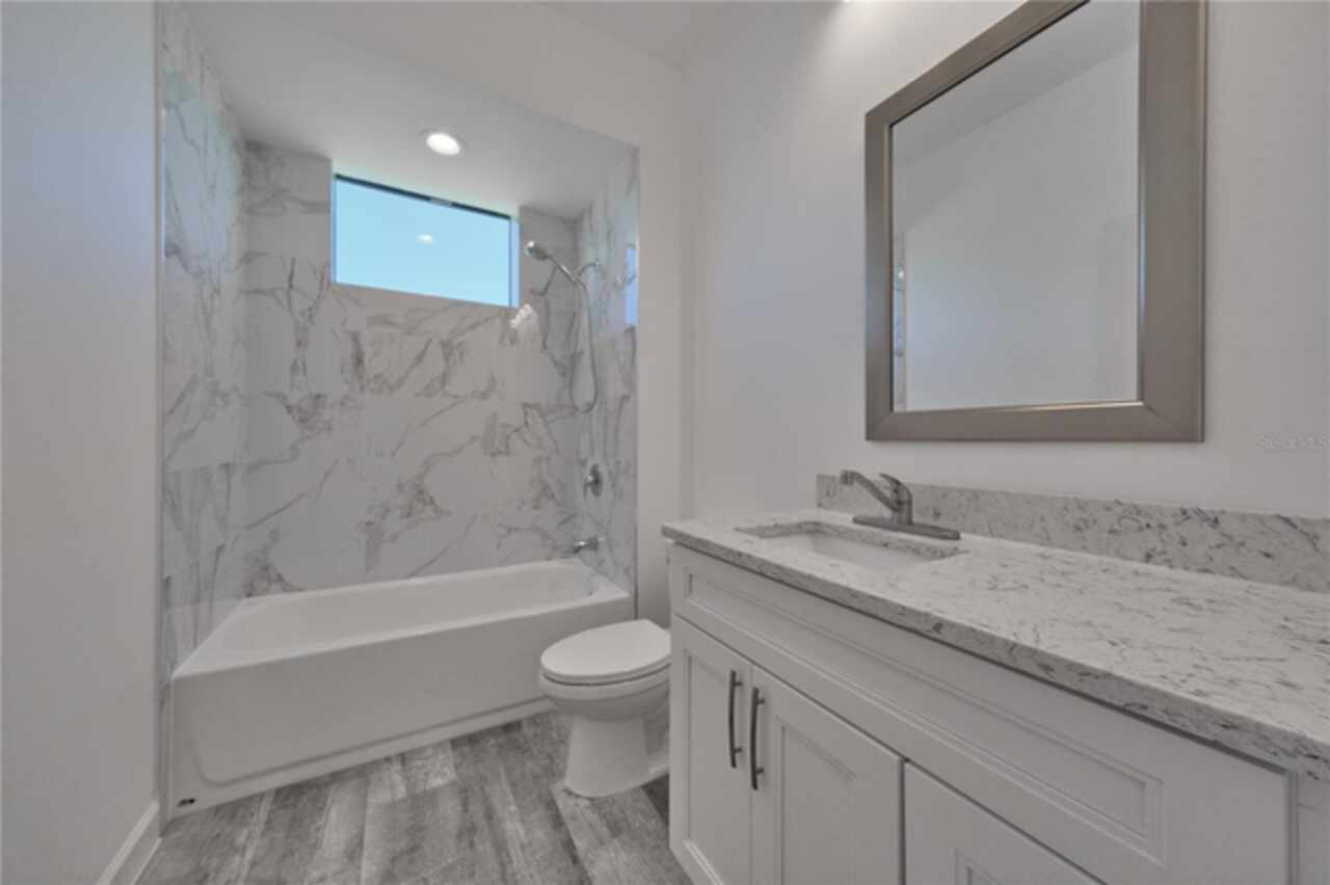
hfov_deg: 112.6
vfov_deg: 89.9
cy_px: 442
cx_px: 665
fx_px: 443
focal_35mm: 12
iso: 640
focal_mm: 8
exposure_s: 1/125
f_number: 5.6
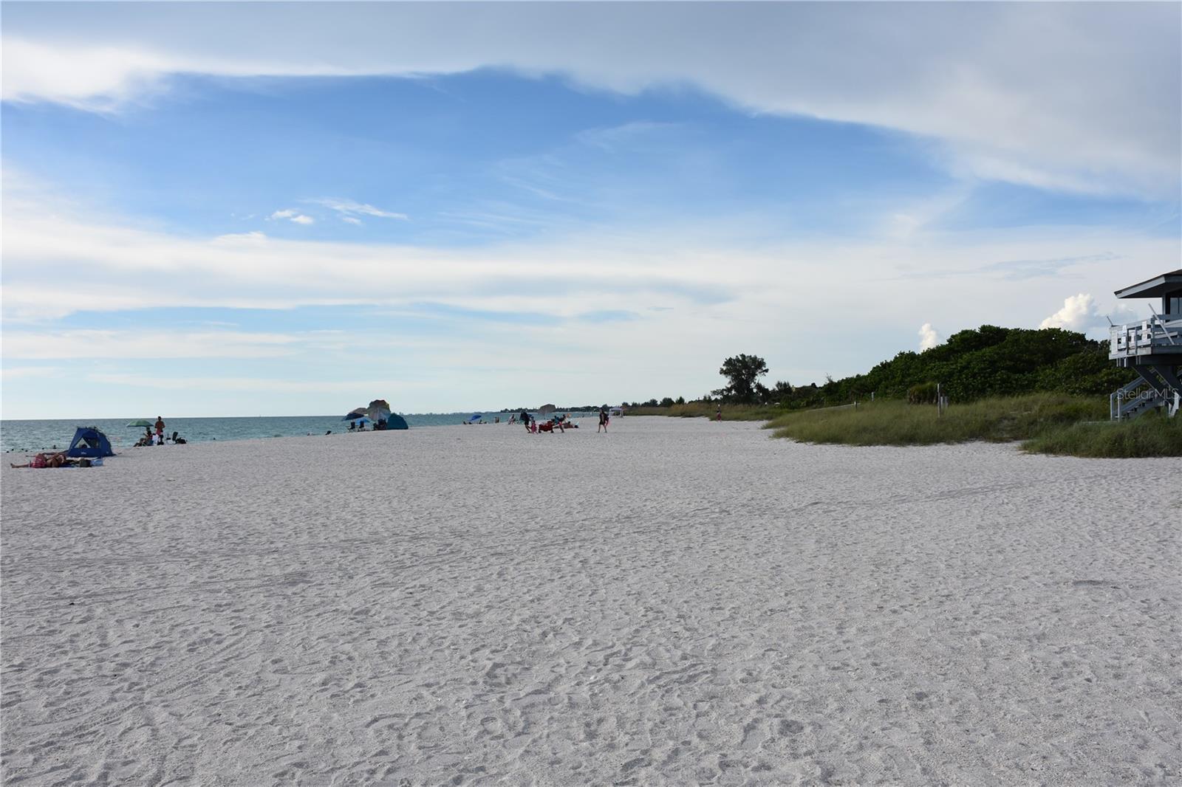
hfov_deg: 57.2
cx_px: 591
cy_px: 394
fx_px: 1083
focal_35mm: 33
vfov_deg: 40.0
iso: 200
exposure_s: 1/500
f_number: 8
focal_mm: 22
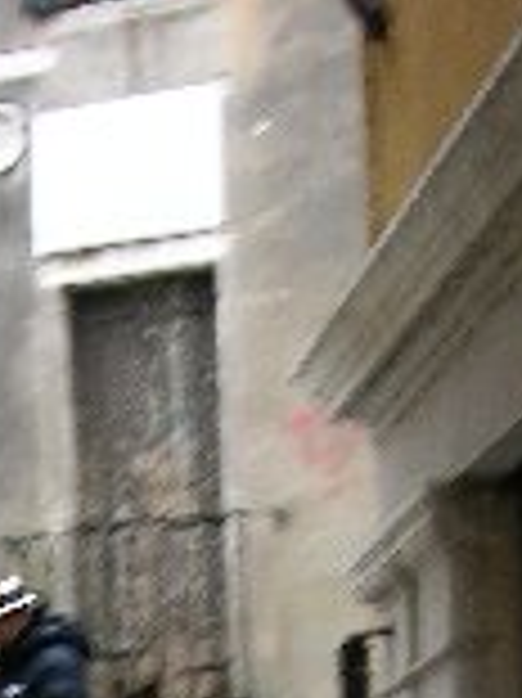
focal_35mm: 159
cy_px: 1065
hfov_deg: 9.3
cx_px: -14
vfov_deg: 11.9
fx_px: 3201
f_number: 2.9
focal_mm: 10.7
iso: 50
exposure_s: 1/15.4
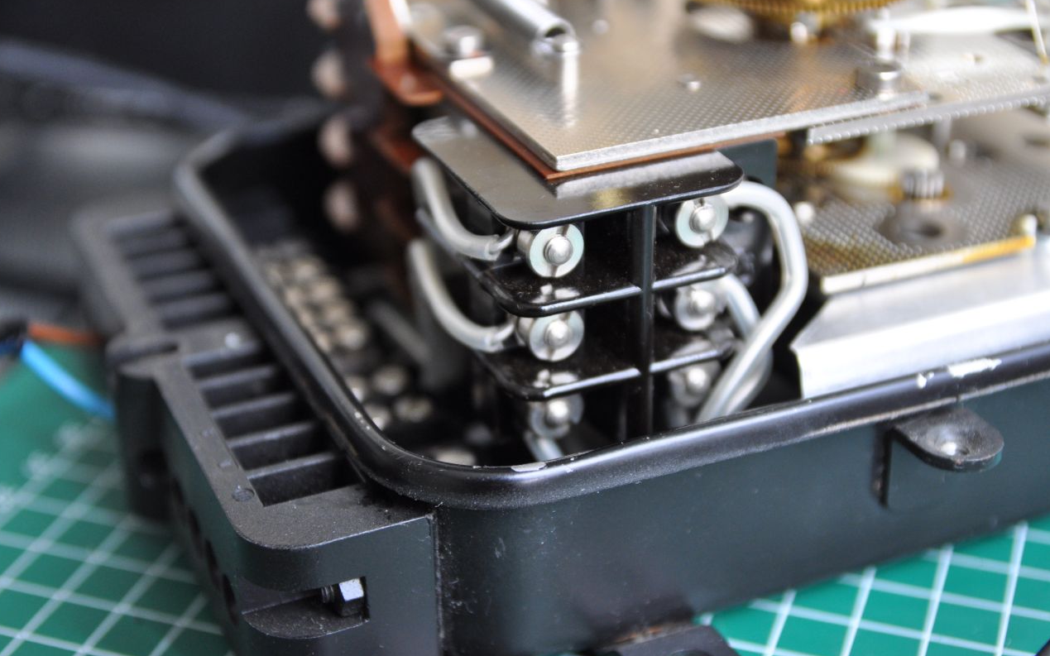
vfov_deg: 20.0
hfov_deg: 31.5
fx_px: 1860
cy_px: 328
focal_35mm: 65
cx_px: 520
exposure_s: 1/60
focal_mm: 42
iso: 720
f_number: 4
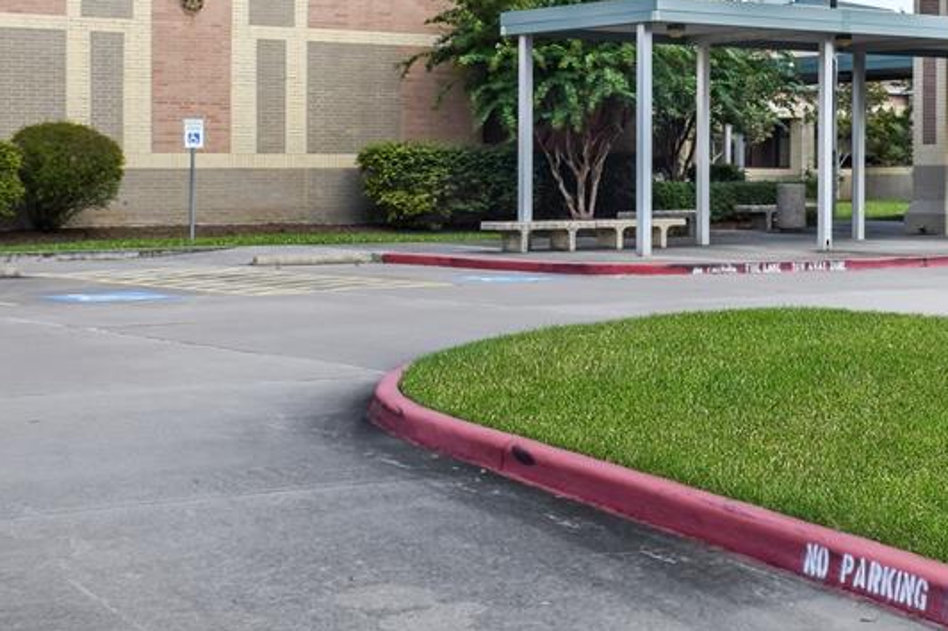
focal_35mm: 78
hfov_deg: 25.8
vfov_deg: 17.3
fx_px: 2052
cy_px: 77
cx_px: 681
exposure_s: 1/320
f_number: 9
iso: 200
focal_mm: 27
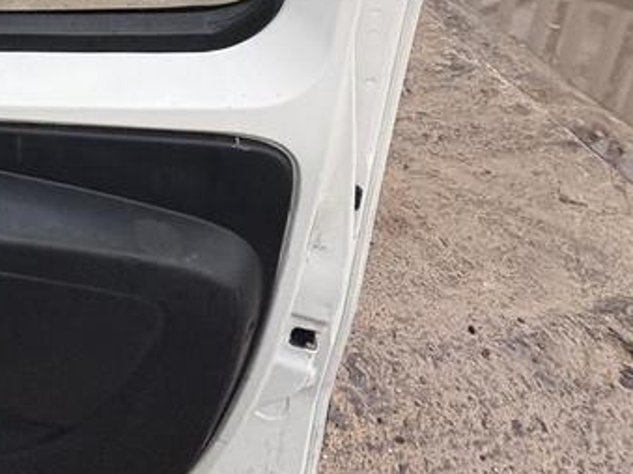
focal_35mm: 37
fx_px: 676
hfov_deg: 46.6
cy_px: -147
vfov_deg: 30.3
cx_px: 97
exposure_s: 1/99
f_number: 2.2
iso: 125
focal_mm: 2.22
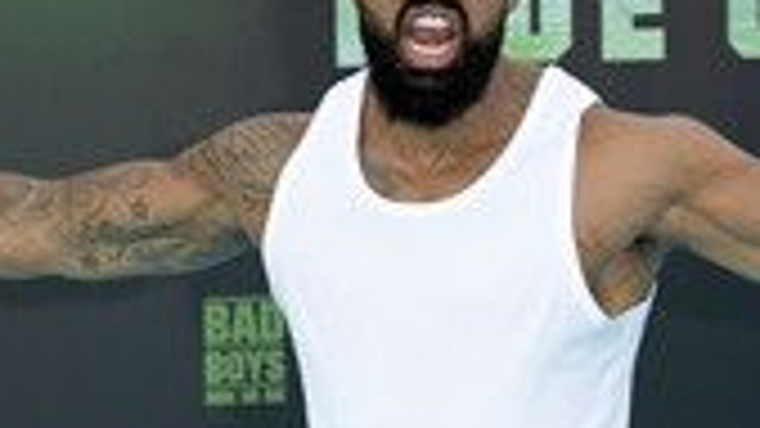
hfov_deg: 14.8
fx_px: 2922
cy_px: 423
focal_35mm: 145
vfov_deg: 8.3
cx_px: 461
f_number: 5.6
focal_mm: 52
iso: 320
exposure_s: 1/250
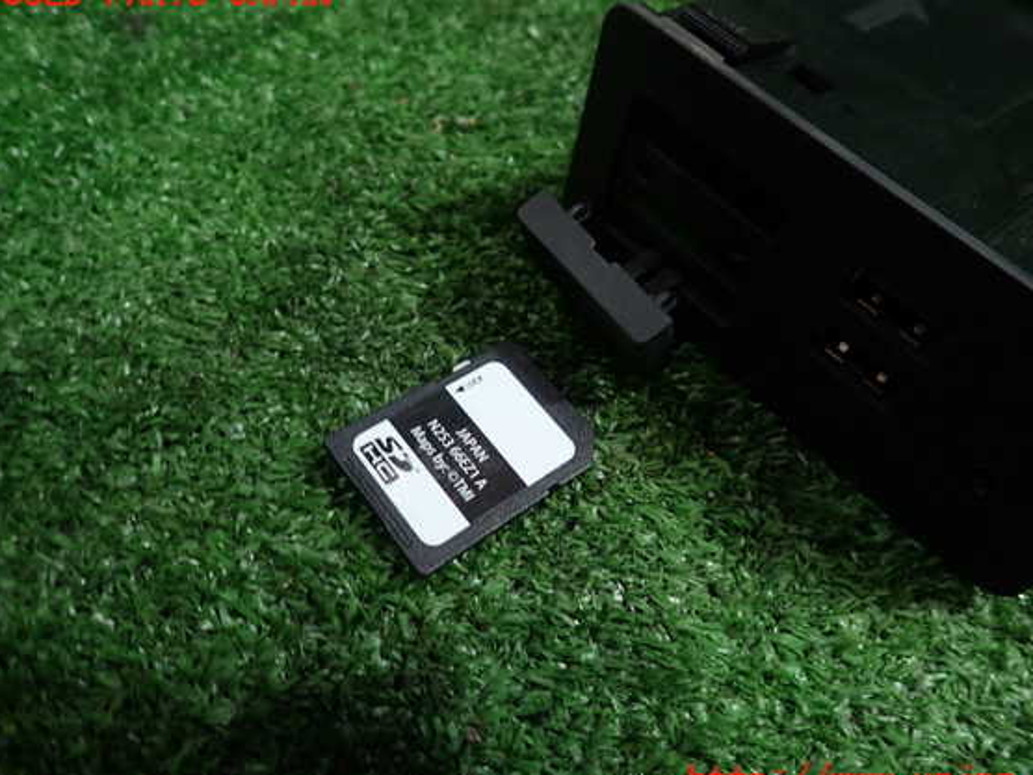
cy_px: 388
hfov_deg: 65.3
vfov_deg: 51.4
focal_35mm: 27
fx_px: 806
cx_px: 550
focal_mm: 4.5
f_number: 2
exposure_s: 1/40
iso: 200
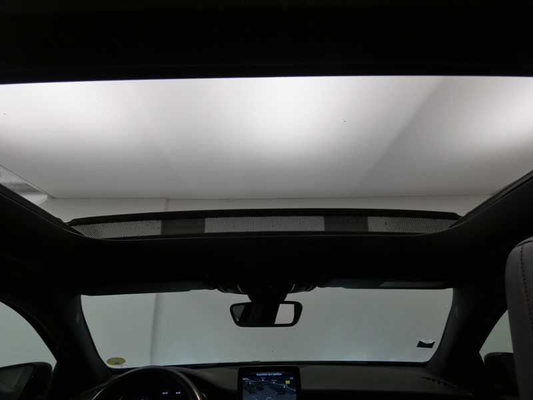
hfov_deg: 81.7
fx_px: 308
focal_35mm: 20
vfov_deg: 66.0
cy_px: 200
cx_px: 266
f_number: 2.8
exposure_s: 1/60
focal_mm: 3.6
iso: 200
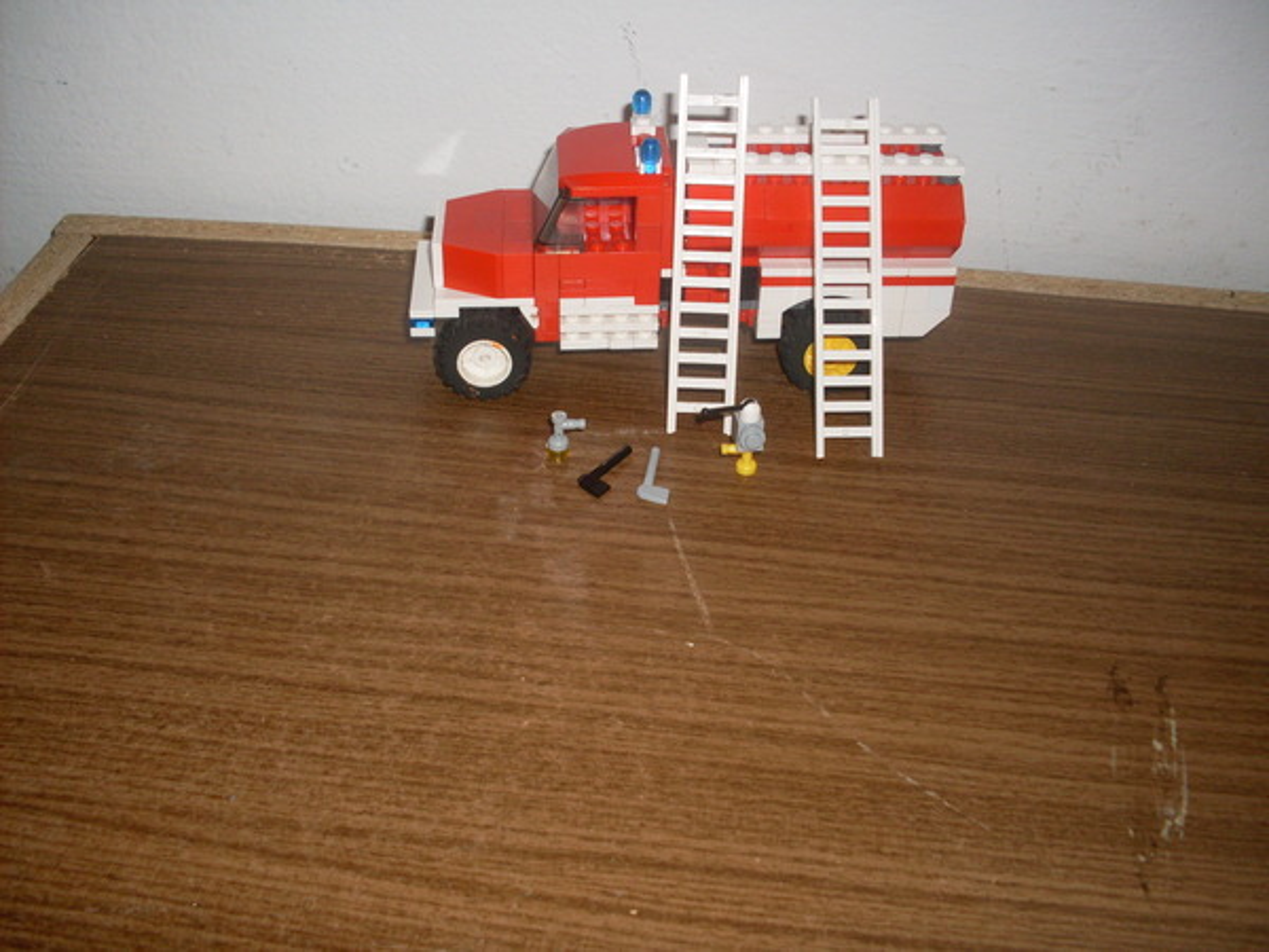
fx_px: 1393
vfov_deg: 37.7
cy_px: 476
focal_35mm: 38
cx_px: 634
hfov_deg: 49.0
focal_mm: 6.3
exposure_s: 1/45
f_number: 2.8
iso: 100
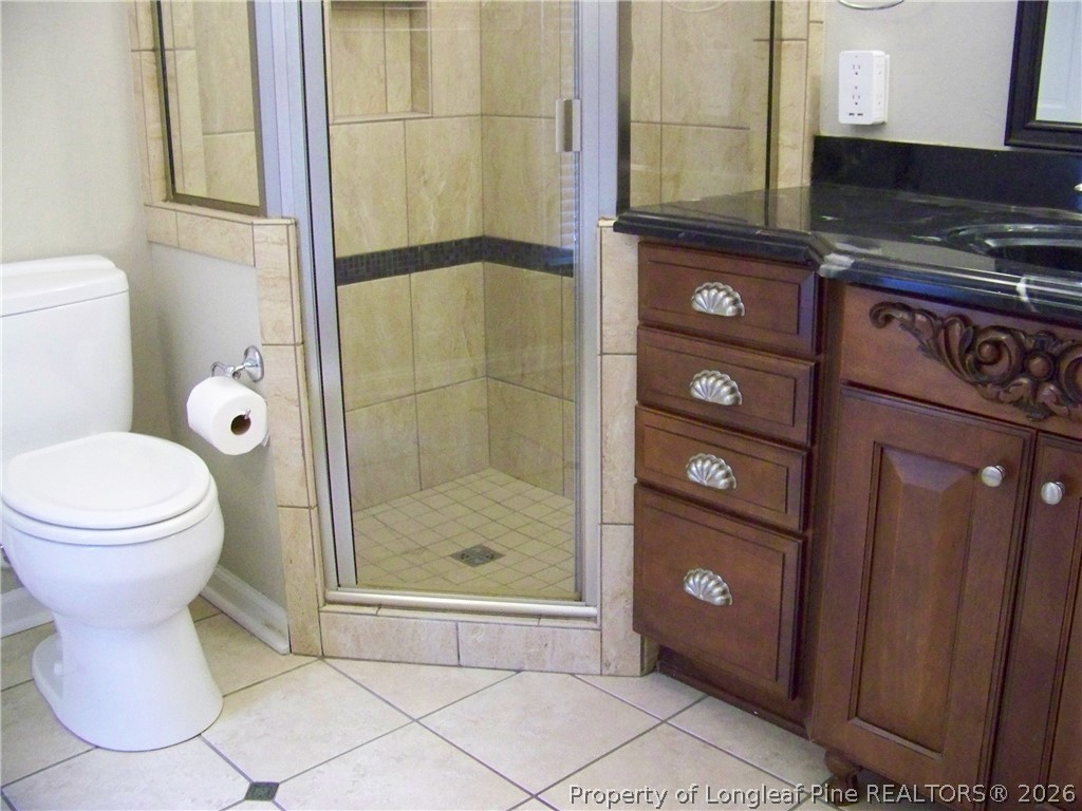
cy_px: 406
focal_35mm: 36
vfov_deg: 39.7
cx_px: 541
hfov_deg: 51.4
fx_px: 1125
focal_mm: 5.85
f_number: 2.8
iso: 640
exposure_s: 1/30
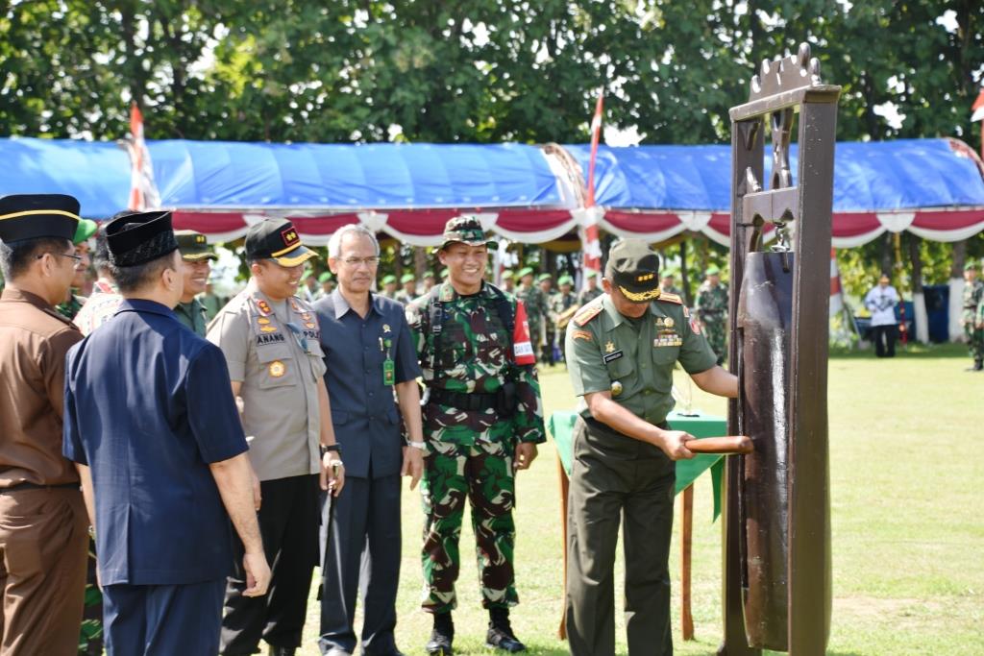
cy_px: 328
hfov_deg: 18.2
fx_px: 3075
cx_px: 492
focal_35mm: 112
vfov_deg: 12.2
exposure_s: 1/160
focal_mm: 75
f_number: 6.3
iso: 100
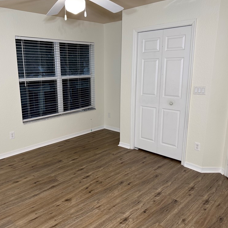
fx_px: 216
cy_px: 113
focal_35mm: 29
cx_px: 89
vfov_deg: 55.6
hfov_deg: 55.1
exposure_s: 1/120
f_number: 1.78
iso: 125
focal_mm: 6.76
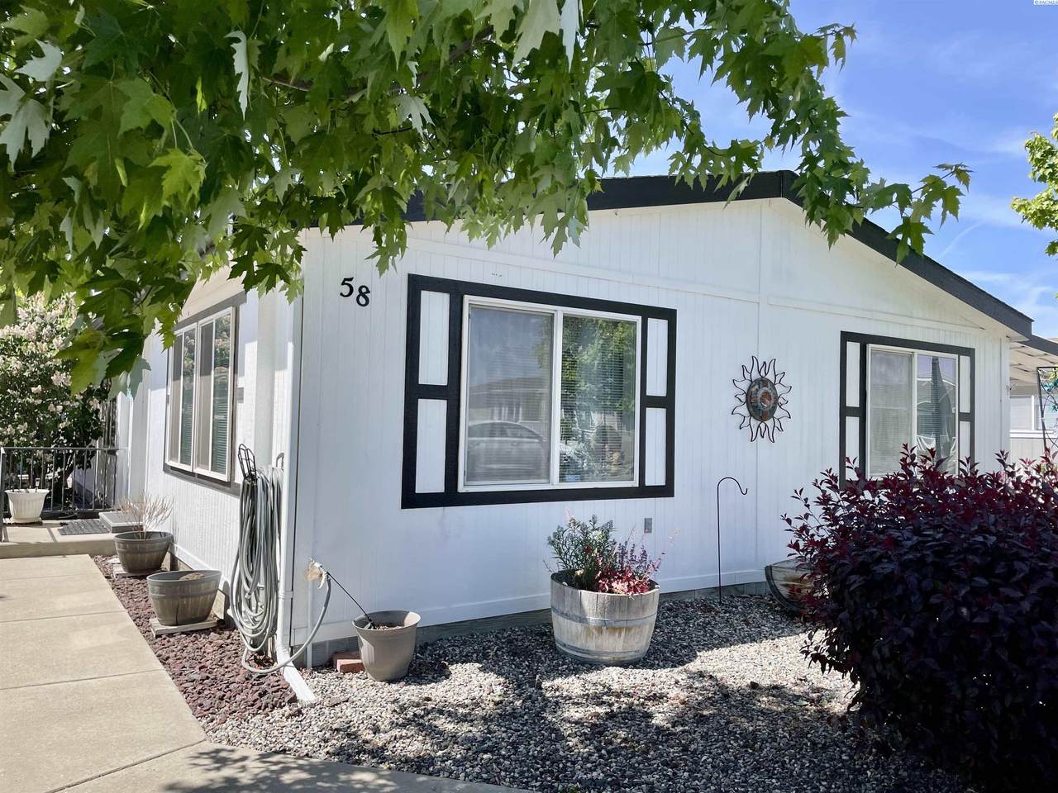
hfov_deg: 67.3
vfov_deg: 53.1
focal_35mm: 26
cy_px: 396
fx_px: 795
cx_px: 529
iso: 32
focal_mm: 4.2
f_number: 1.6
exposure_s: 1/1531
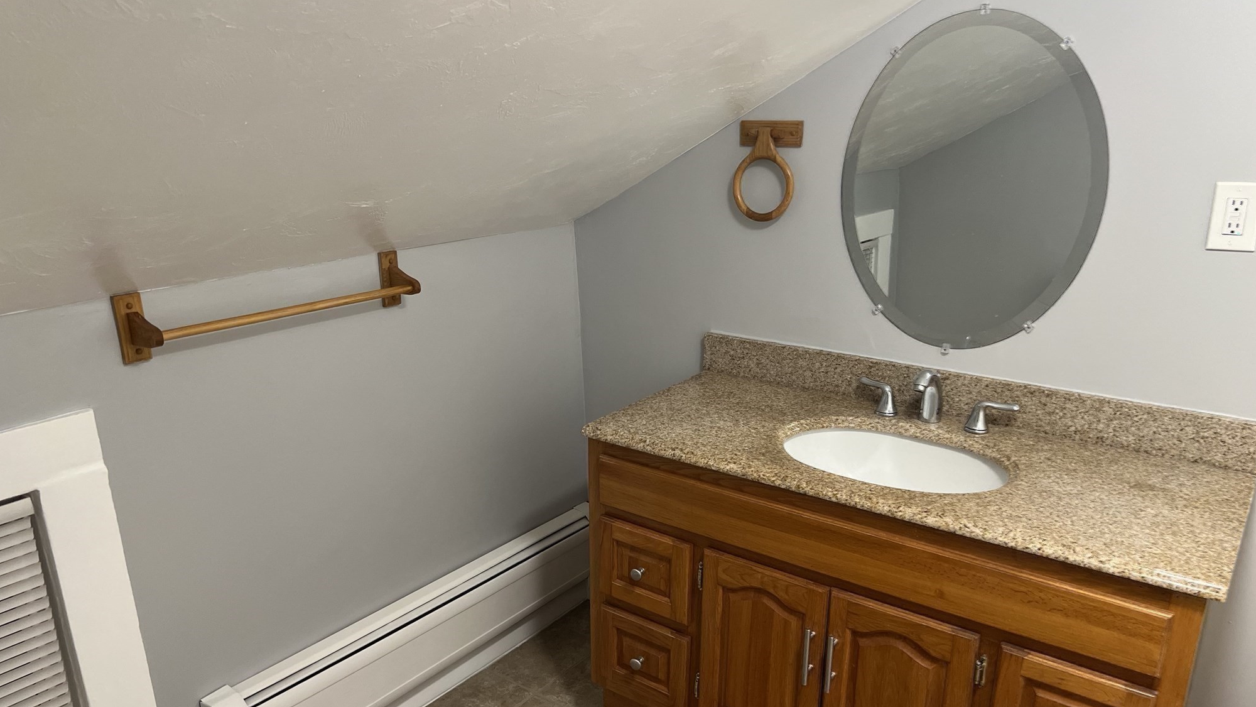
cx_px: 639
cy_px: 418
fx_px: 966
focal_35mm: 29
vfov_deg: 40.0
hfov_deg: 66.1
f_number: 1.5
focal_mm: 5.7
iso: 200
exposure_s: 1/60
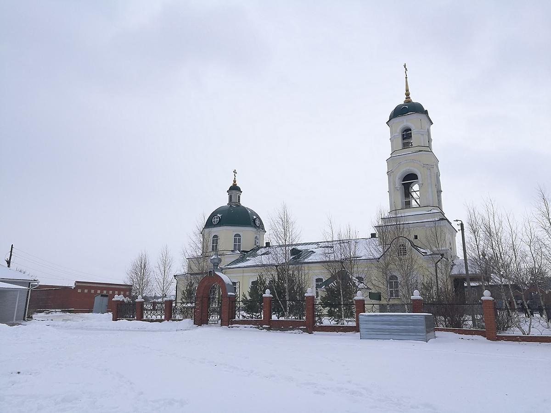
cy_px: 206
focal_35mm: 27
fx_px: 430
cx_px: 276
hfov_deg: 65.3
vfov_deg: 51.4
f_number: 2.2
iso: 50
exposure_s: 1/195
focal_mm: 4.5
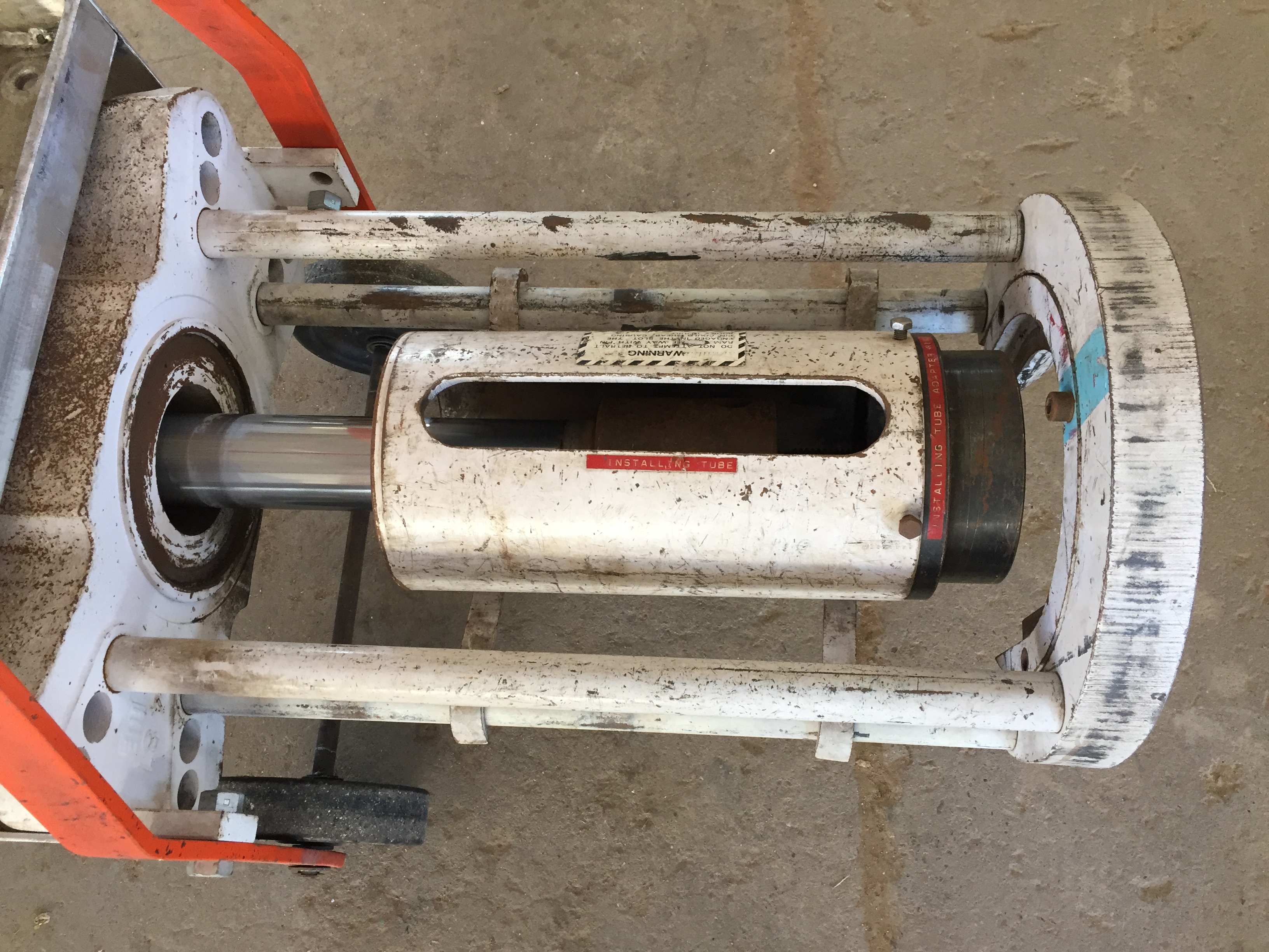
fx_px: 1063
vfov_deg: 48.2
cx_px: 634
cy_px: 476
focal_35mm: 29
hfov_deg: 61.7
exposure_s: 1/30
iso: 40
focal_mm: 4.15
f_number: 2.2
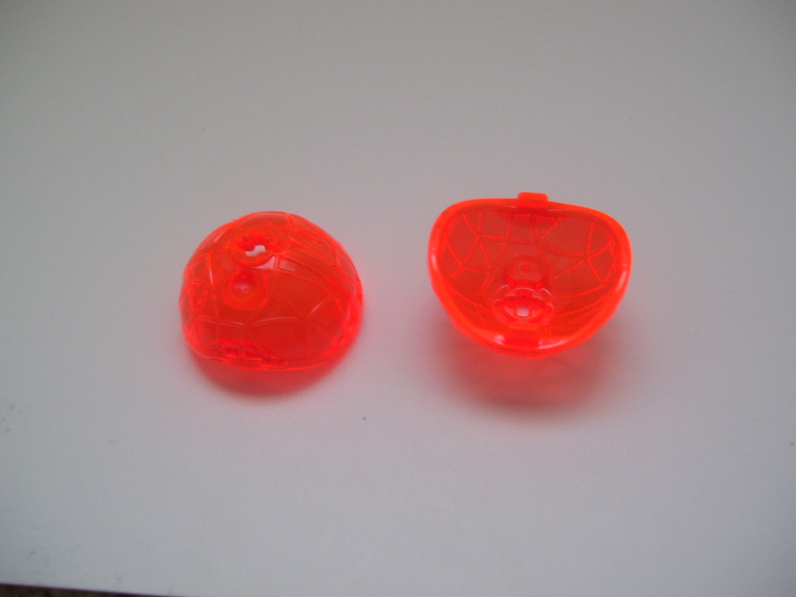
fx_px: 828
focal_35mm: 36
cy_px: 298
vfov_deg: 39.7
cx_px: 398
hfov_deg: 51.4
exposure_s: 1/15
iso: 160
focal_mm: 6
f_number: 2.7
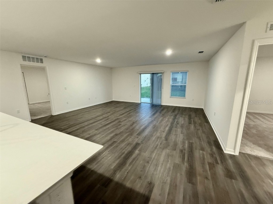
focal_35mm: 14
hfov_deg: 102.1
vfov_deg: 85.7
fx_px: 110
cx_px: 136
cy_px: 102
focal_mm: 2.22
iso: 400
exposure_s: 1/60
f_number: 2.2
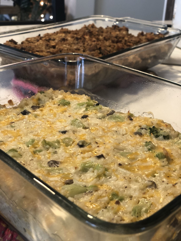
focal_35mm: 52
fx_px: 363
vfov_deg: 36.8
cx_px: 90
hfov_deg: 28.0
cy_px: 120
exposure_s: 1/40
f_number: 2.4
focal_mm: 6
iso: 100
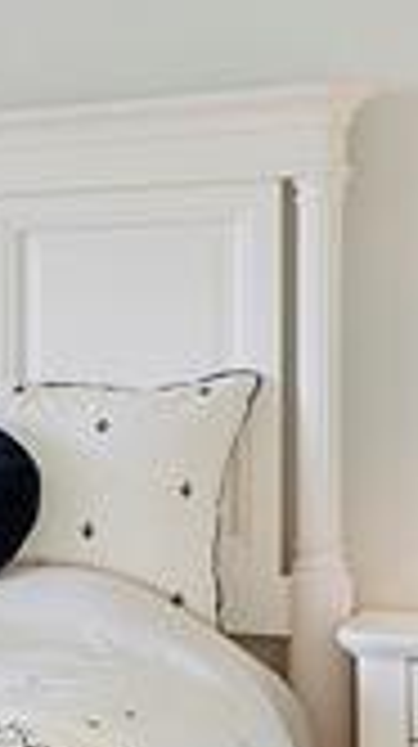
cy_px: 410
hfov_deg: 9.1
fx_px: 1917
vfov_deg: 22.0
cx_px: -966
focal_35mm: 97
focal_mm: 10
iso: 800
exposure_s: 1/60
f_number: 8
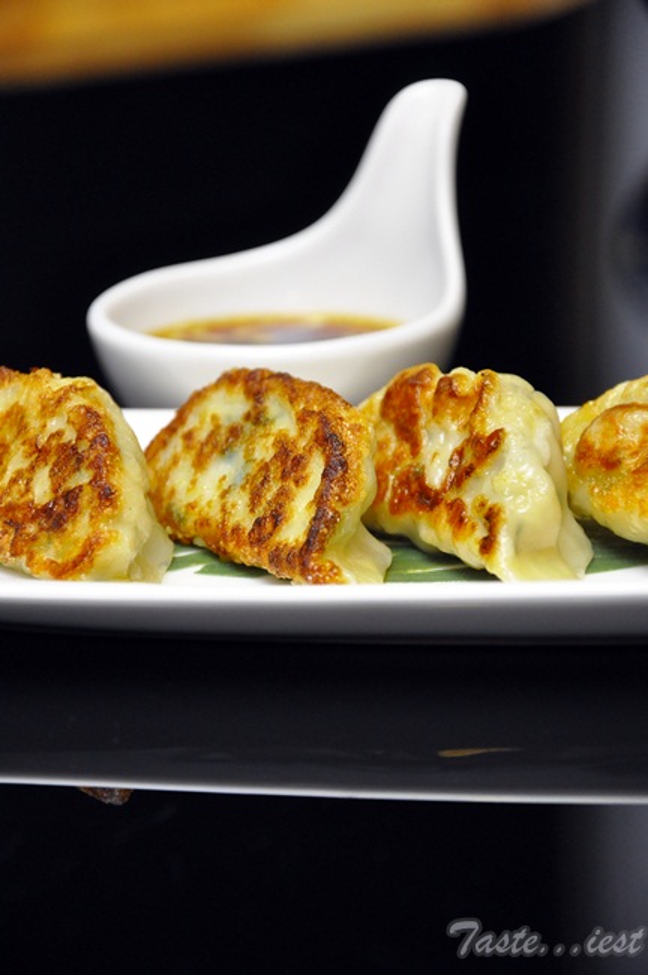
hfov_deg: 8.7
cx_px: 324
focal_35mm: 158
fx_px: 4261
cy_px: 488
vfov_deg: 13.1
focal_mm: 105
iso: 1600
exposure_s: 1/125
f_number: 5.6
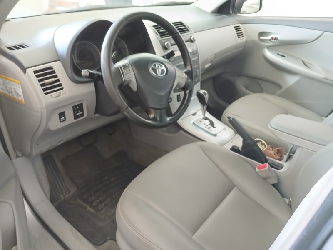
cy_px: 125
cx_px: 166
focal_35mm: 26
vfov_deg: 53.1
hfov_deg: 67.3
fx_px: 250
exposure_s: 1/20
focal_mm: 3.98
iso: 800
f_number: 1.8
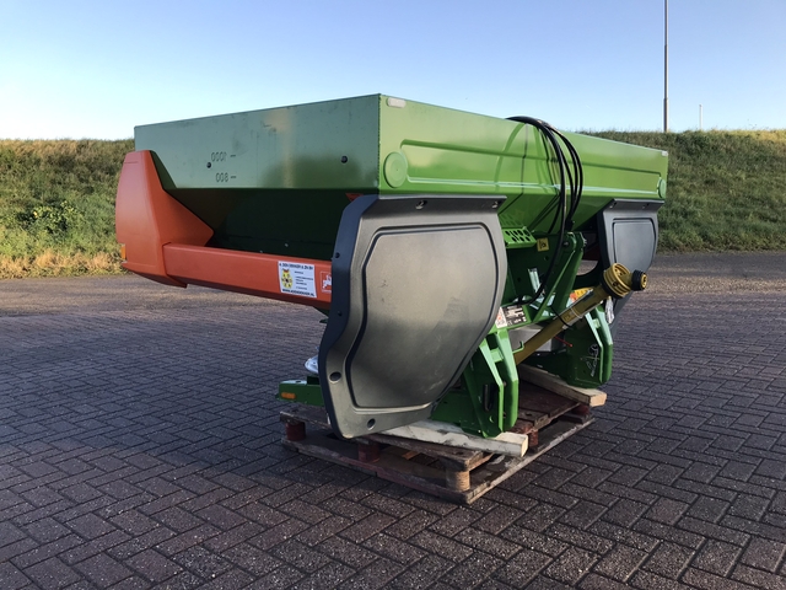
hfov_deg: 63.4
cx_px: 393
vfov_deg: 49.7
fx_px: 636
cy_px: 295
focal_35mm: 28
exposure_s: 1/447
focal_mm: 3.99
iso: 20
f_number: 1.8
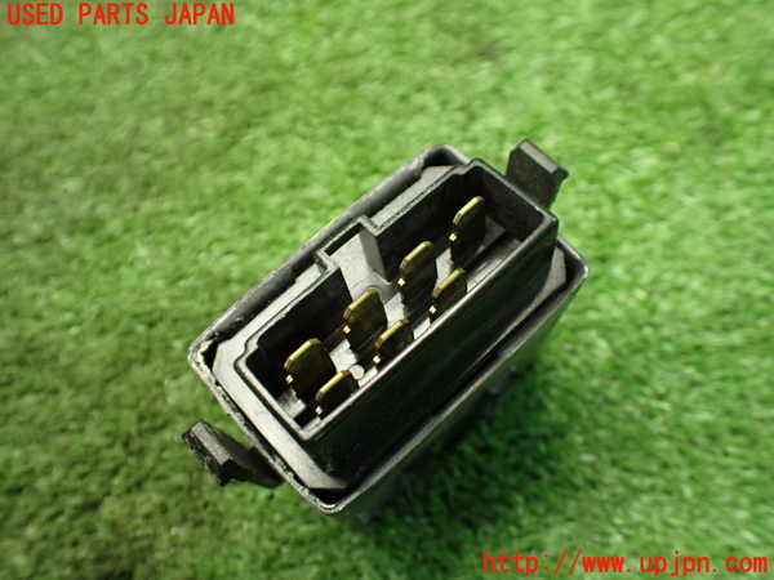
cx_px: 387
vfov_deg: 46.8
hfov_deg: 60.0
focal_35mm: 30
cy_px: 290
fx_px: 671
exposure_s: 1/60
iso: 800
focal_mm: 5.4
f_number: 2.3
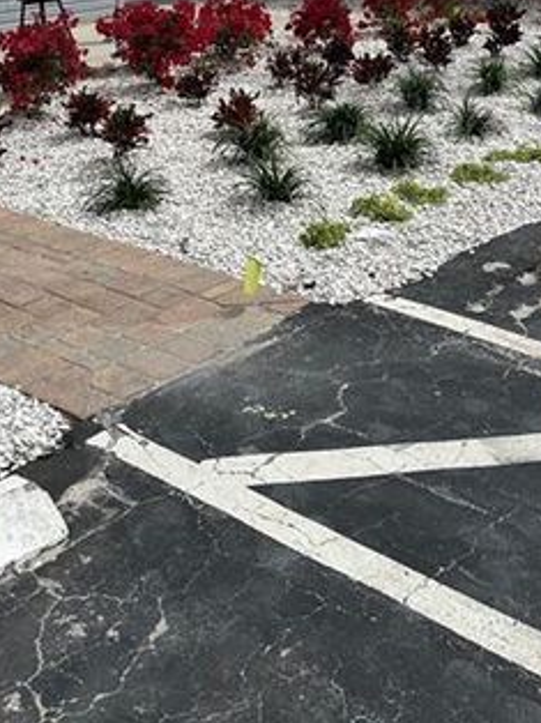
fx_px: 1064
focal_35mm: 51
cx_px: 258
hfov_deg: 28.5
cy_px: -15
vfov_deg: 33.9
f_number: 1.78
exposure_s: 1/5525
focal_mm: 6.86
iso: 80
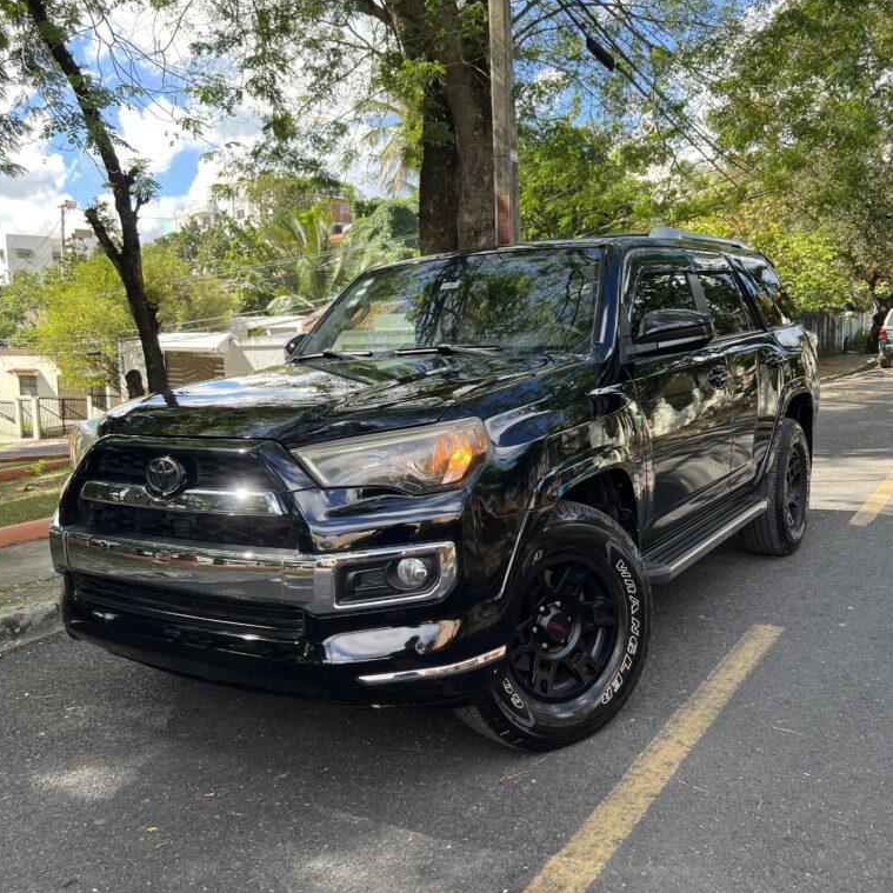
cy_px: 454
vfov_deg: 52.5
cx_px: 444
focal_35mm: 31
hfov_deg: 52.5
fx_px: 905
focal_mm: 5.7
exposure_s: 1/678
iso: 50
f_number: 1.5
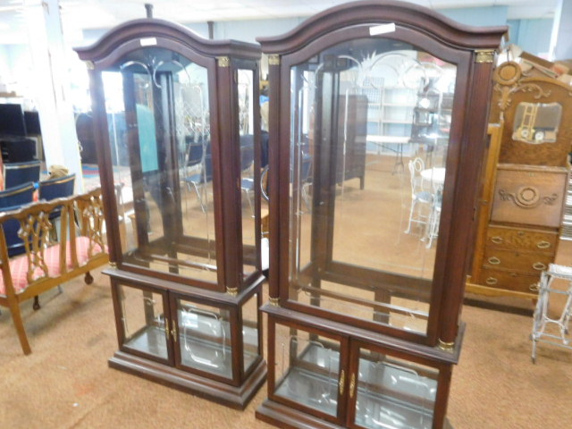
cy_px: 214
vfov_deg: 54.9
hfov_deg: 69.4
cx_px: 286
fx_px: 413
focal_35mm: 25
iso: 800
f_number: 3.4
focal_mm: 4.5
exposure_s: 1/8
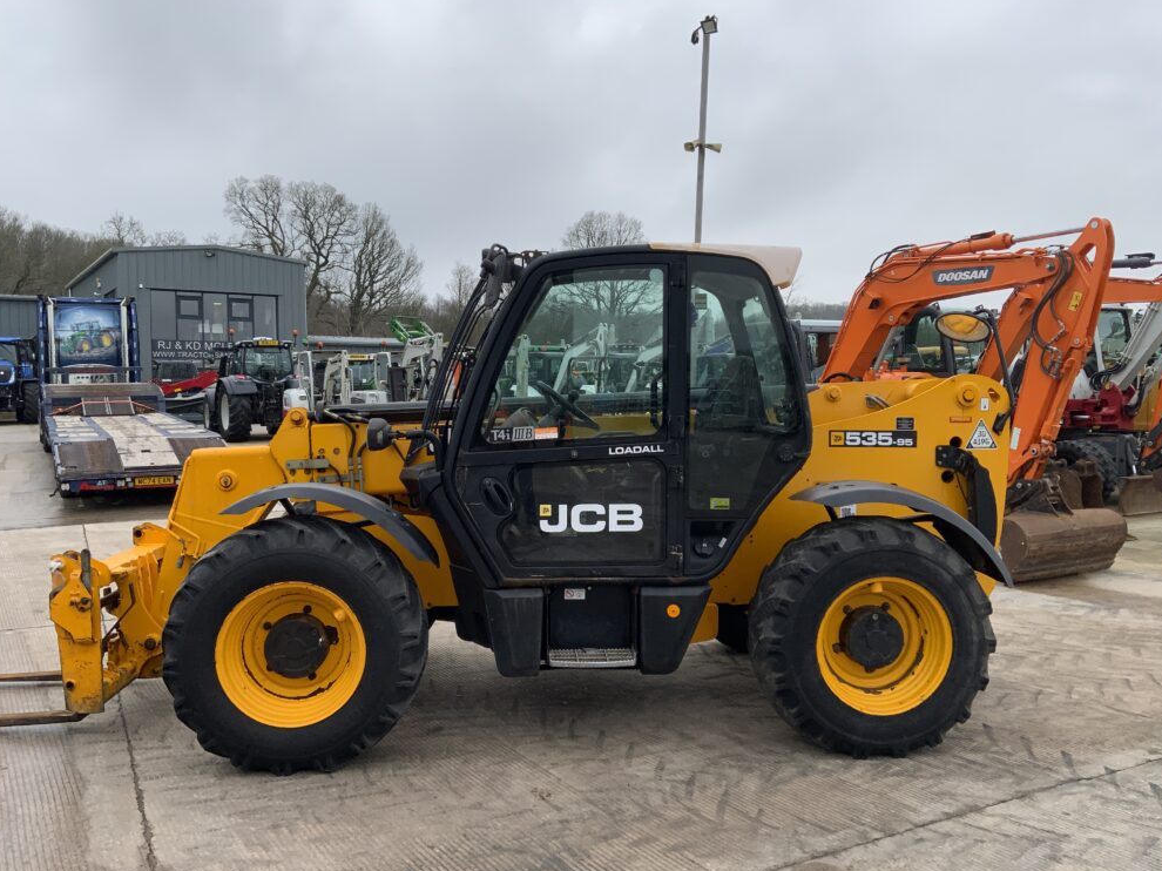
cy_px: 426
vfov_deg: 46.8
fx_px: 1007
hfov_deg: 60.0
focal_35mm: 30
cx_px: 569
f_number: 1.8
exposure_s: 1/842
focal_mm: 3
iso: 16
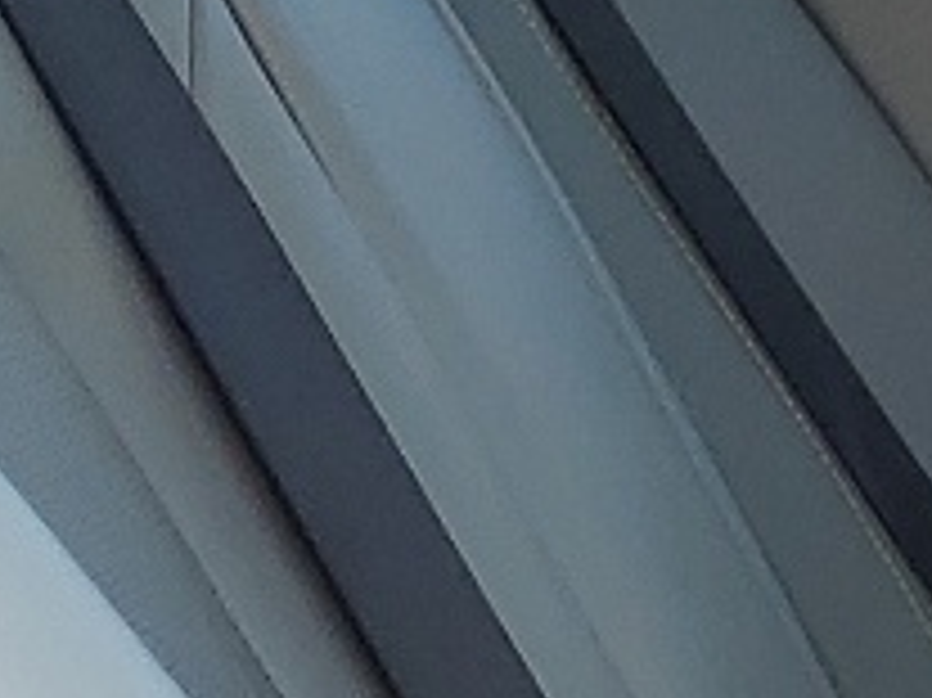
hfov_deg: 9.1
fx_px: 5409
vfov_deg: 7.1
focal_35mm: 201
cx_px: 1990
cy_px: 1346
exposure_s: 1/435
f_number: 1.5
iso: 50
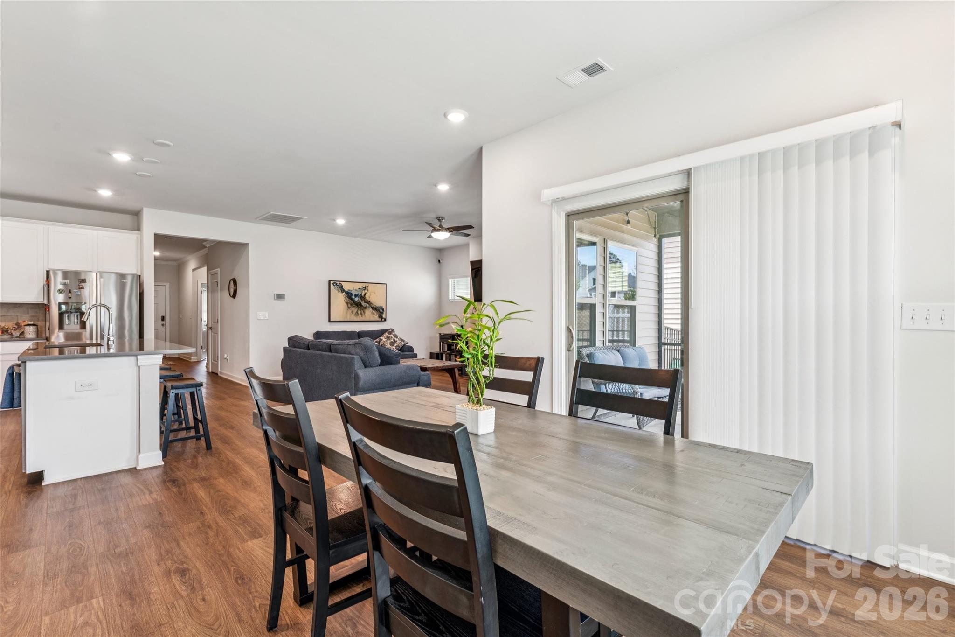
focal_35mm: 16
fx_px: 427
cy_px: 318
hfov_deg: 96.4
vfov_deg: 73.4
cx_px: 478
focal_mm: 16.1
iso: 100
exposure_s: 1/5
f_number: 9
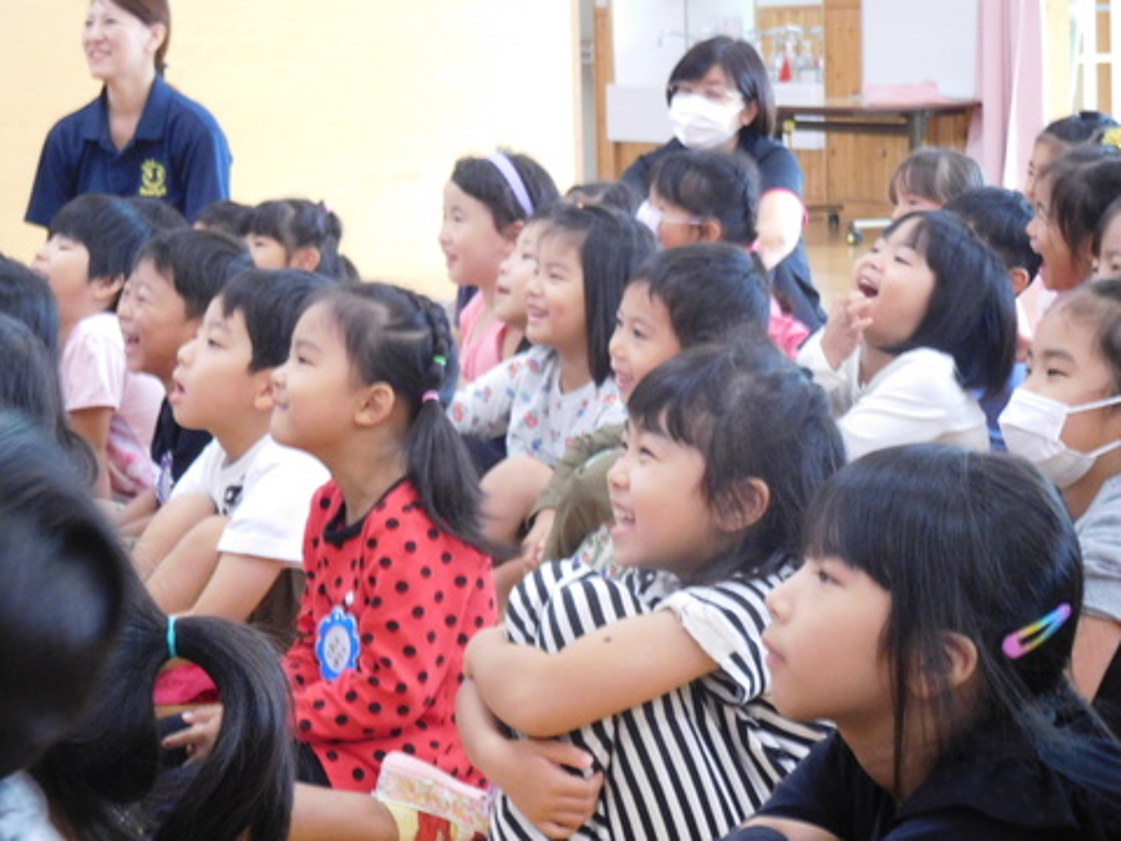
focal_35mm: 100
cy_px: 420
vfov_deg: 14.8
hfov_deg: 19.6
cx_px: 560
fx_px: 3238
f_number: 4.8
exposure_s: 1/30
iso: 800
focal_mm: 17.8
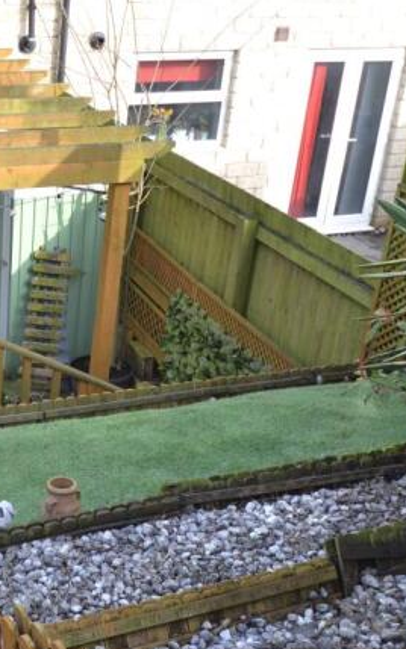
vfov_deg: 36.3
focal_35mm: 56
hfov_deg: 21.8
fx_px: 992
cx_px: -54
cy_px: 324
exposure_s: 1/125
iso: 320
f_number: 5.6
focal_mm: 24
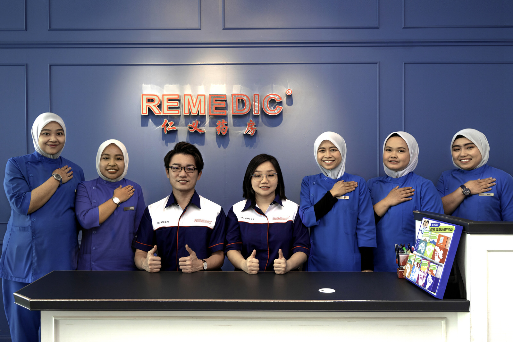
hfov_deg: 61.9
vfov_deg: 43.6
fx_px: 428
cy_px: 171
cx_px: 256
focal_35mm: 30
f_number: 4
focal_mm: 30
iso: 500
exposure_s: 1/125
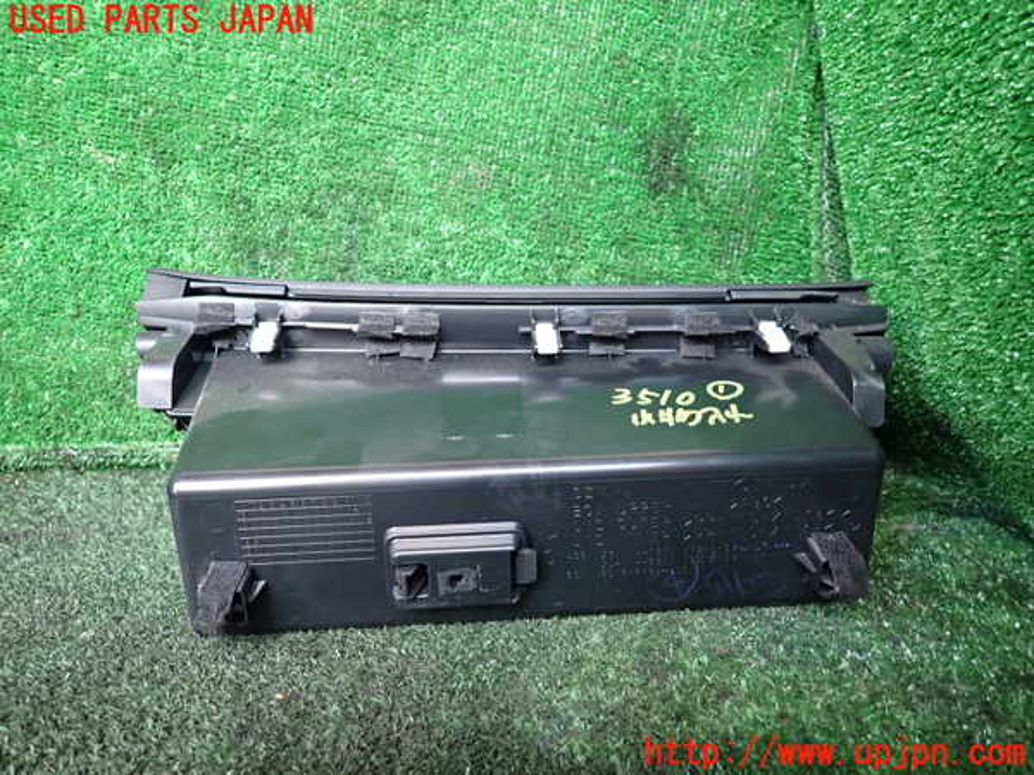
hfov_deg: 69.4
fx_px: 747
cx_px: 517
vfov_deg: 54.9
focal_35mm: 25
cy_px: 388
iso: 500
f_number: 2
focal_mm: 4.5
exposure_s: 1/30
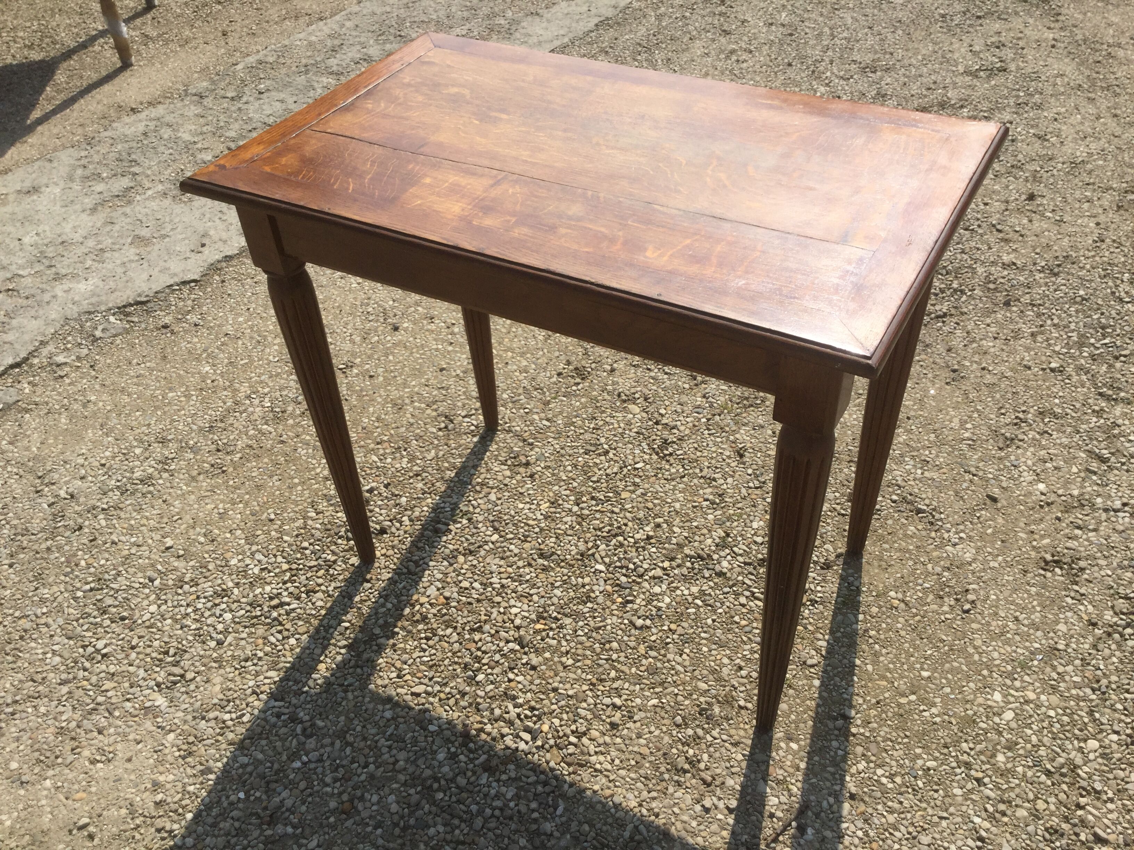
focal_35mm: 31
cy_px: 425
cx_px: 567
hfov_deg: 58.4
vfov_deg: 45.4
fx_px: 1016
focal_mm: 3.3
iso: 25
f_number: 2.4
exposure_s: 1/1664
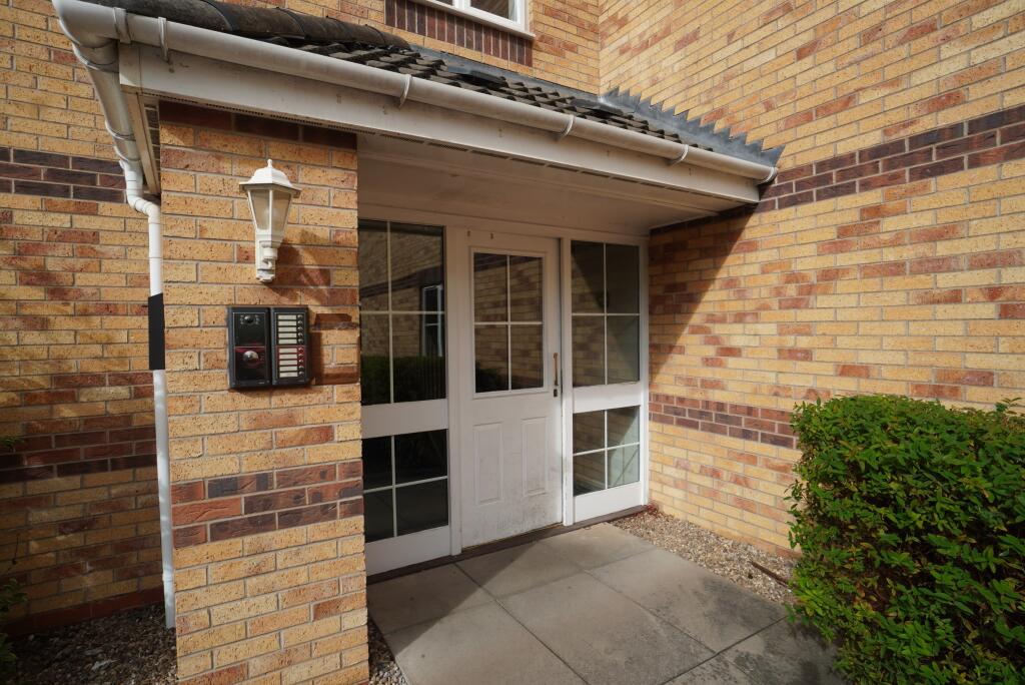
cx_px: 512
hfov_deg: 90.0
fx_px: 513
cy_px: 342
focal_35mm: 18
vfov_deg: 67.5
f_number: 10
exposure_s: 1/160
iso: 100
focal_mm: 12
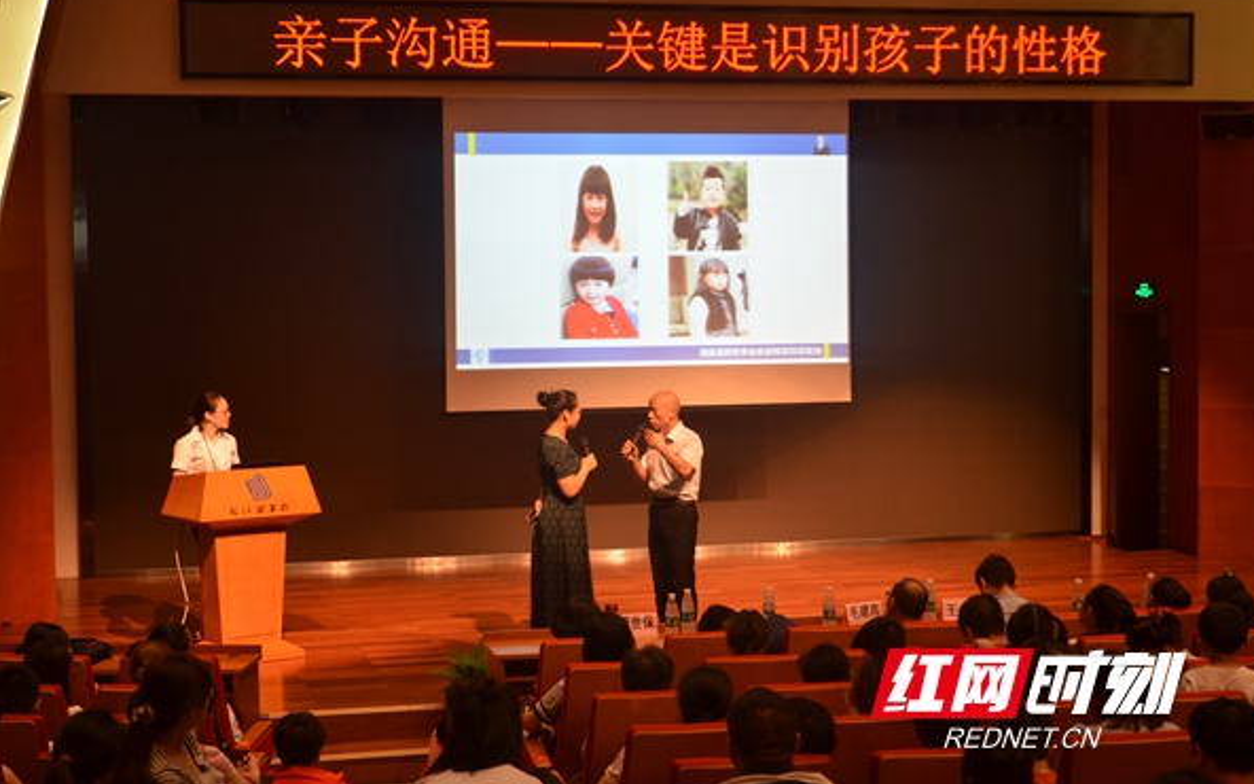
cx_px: 633
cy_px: 374
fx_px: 2324
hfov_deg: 30.2
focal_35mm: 68
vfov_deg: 19.1
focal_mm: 44
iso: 800
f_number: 5.3
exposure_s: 1/50
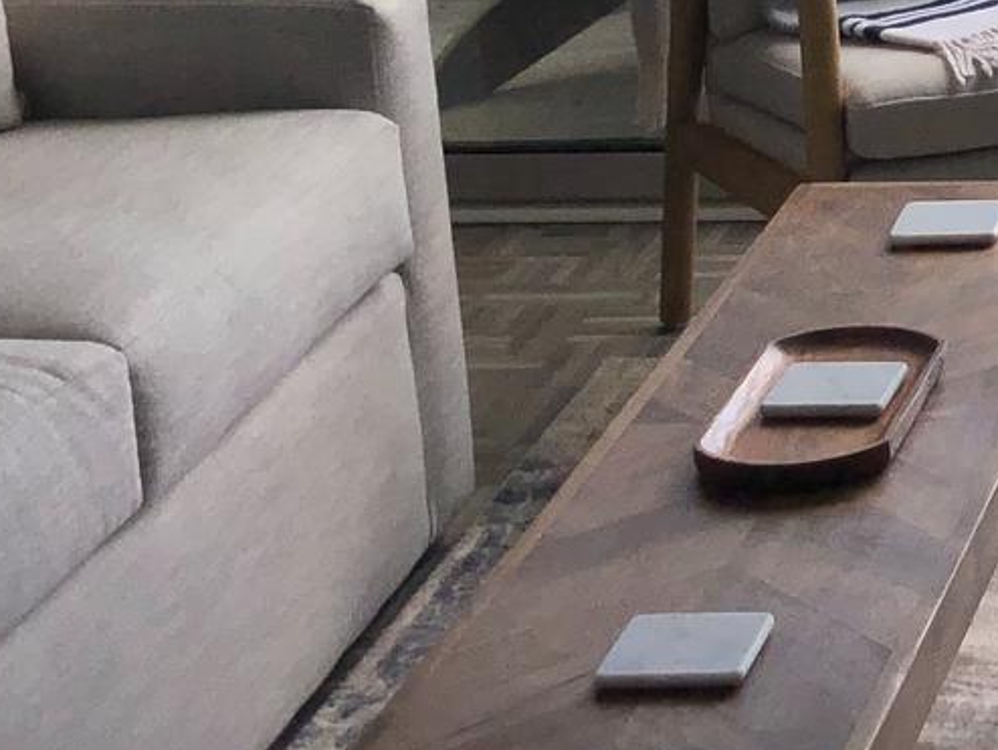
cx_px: 1592
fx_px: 3346
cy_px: -196
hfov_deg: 15.4
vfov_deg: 12.4
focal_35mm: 116
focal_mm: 4
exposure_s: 1/852
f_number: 1.8
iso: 20
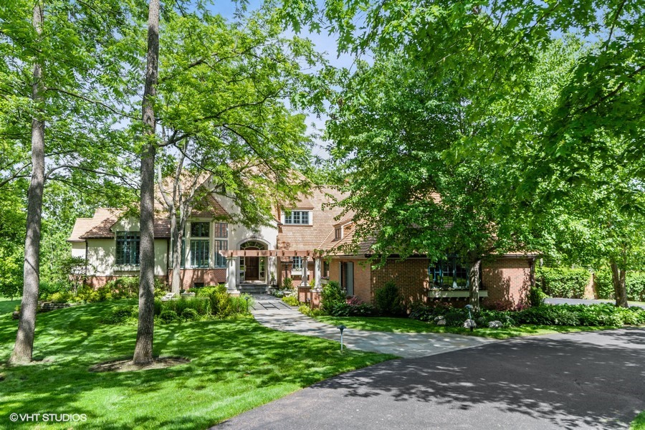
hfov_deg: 70.4
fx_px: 457
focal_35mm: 26
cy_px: 215
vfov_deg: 50.4
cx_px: 322
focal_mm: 17
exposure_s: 1/200
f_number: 8
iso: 200
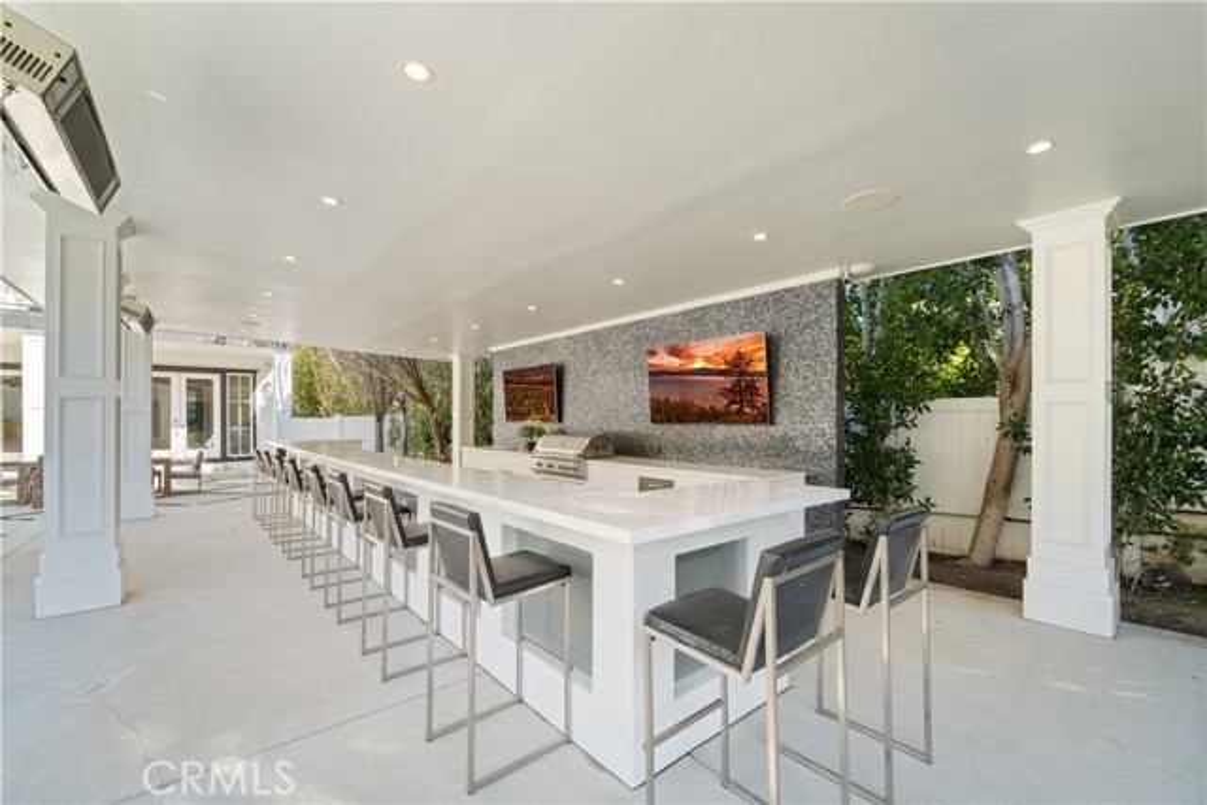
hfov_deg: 104.2
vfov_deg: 81.2
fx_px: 469
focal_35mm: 14
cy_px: 402
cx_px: 604
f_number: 11
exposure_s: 1/25
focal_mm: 14
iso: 100
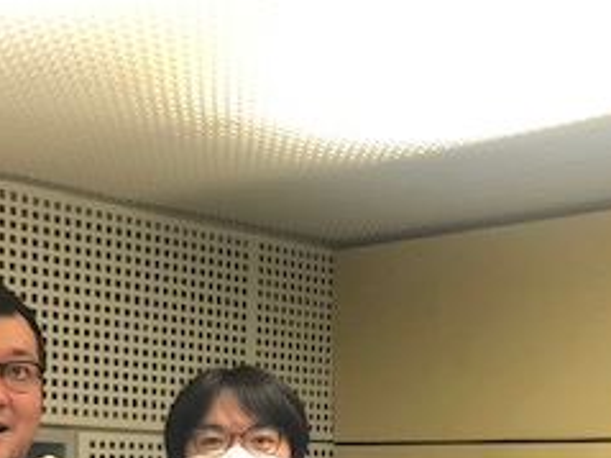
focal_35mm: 75
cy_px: 507
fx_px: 1323
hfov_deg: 25.7
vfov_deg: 18.8
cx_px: 156
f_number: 1.8
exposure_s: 1/17
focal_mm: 4
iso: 64
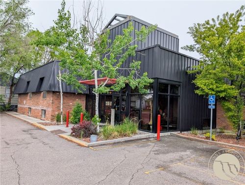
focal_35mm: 24
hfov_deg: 71.4
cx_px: 122
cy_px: 92
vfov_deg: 57.1
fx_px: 170
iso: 22
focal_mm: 6.9
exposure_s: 1/667
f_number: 1.68
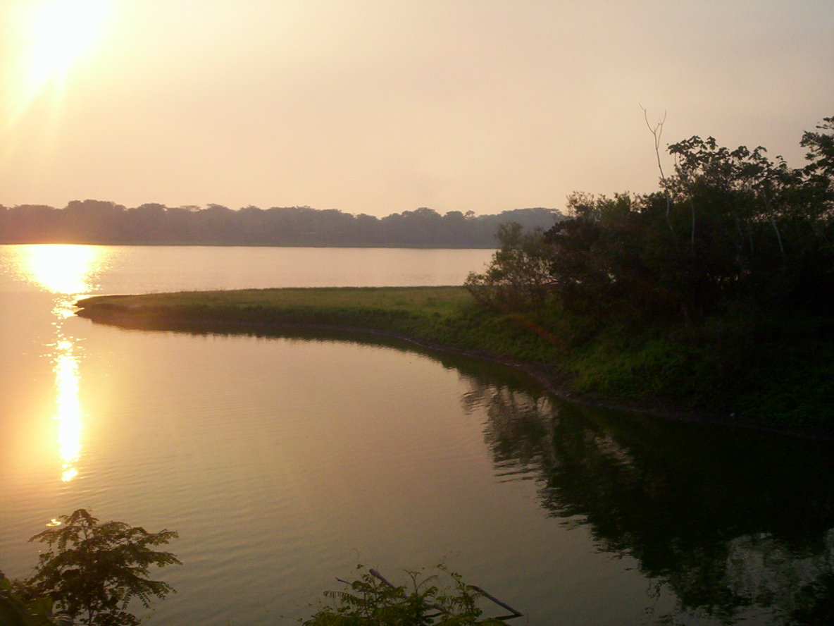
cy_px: 313
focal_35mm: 38
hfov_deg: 49.0
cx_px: 417
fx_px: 916
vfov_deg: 37.7
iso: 100
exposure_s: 1/455
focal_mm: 4.99
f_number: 4.5
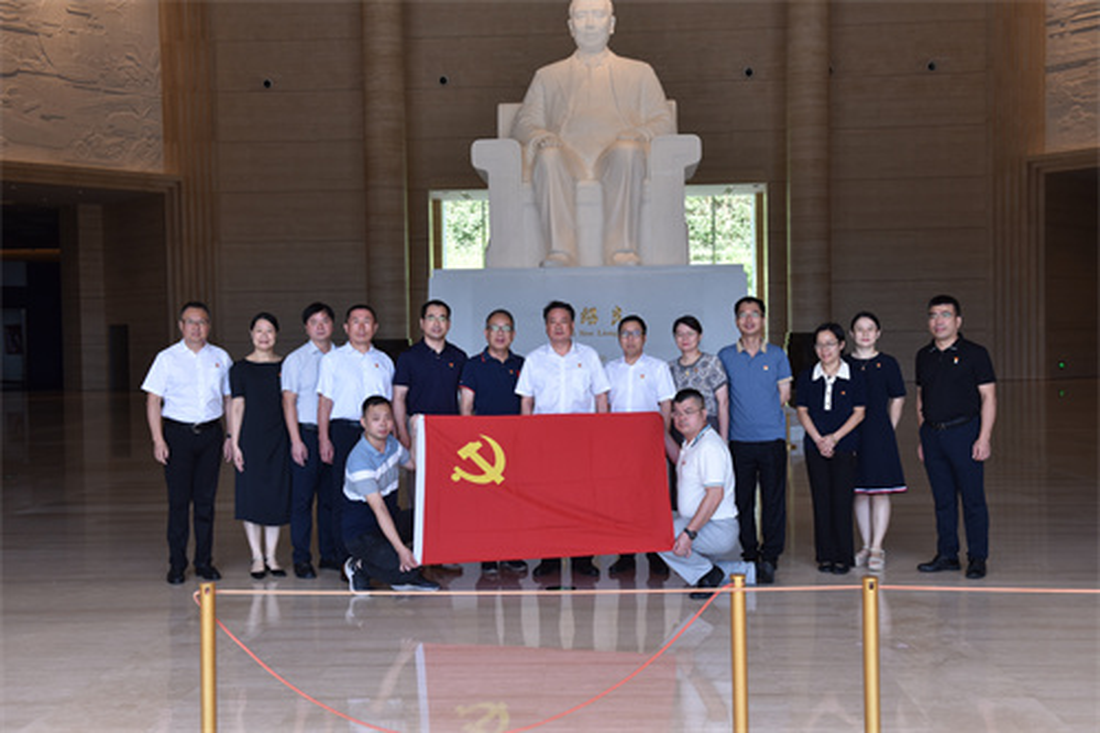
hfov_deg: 46.4
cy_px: 366
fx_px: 1283
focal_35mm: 42
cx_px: 550
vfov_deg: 31.9
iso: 560
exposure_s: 1/125
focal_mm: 42
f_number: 5.6
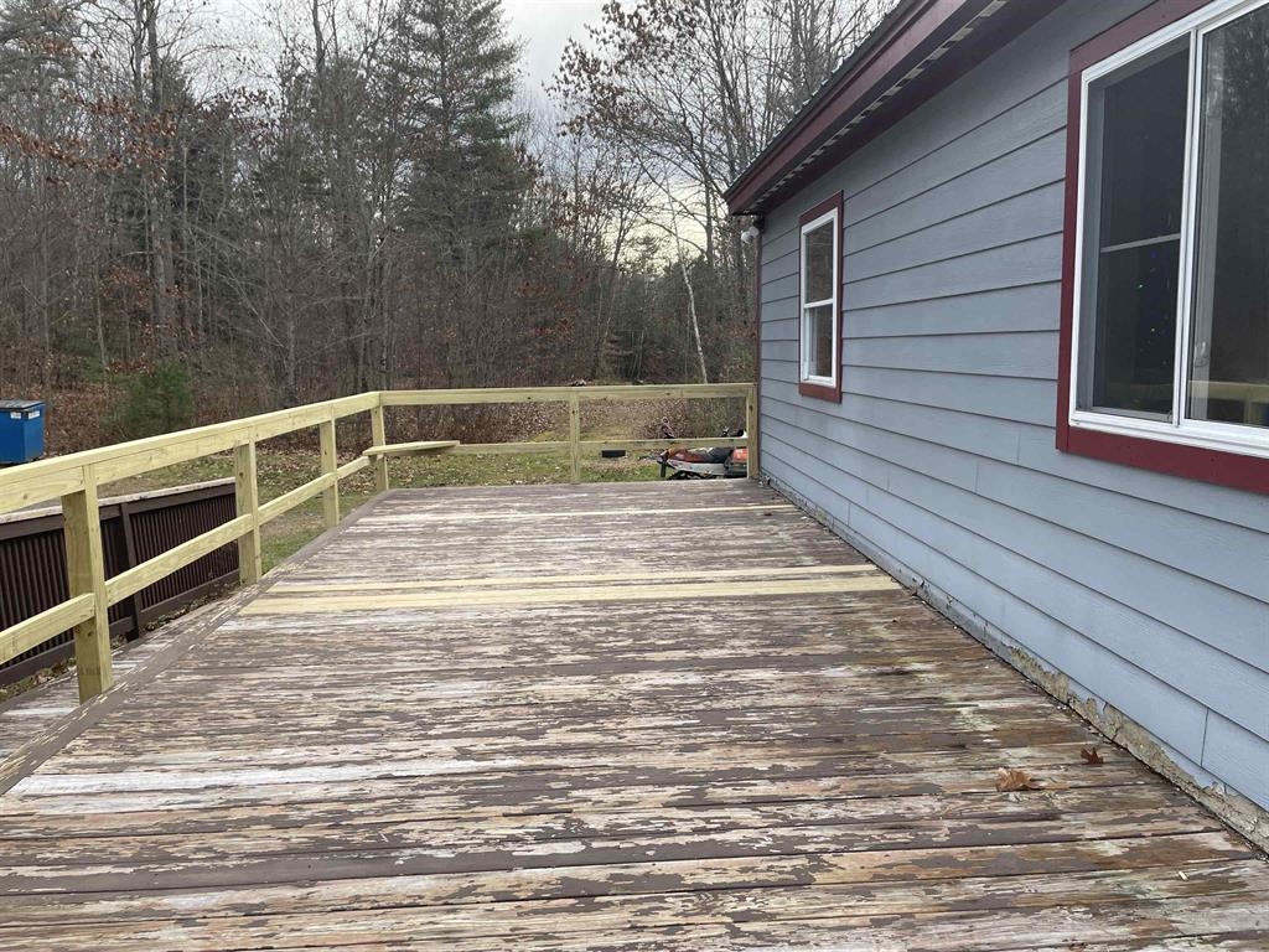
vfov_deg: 53.1
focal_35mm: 26
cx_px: 634
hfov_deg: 67.3
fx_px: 953
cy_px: 476
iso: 32
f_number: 1.6
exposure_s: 1/734
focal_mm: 4.2
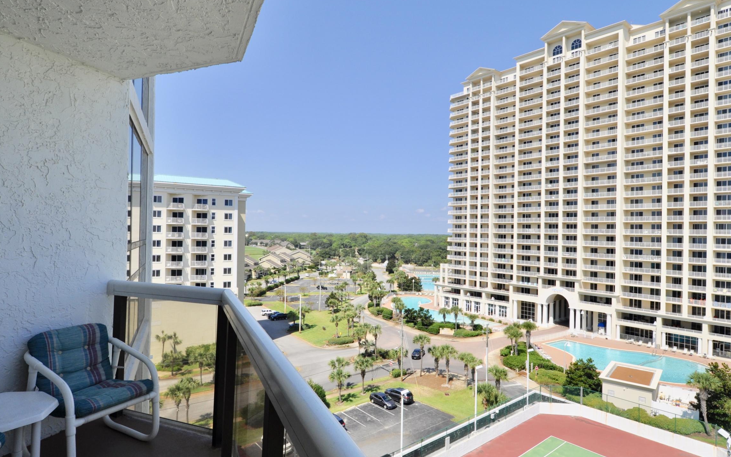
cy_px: 242
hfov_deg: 85.1
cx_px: 365
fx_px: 398
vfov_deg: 59.6
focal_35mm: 20
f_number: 9
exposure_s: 1/320
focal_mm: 10
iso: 200
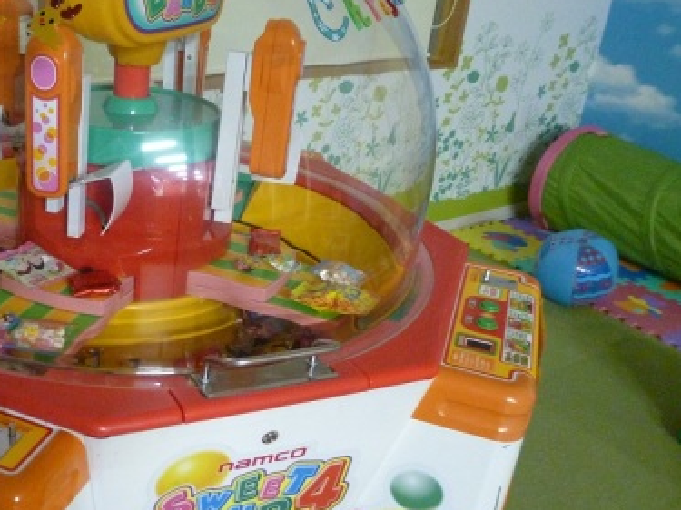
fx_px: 806
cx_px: 118
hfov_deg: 43.3
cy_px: 265
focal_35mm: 41
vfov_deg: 35.1
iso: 400
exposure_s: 1/13
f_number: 2.2
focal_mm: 4.3
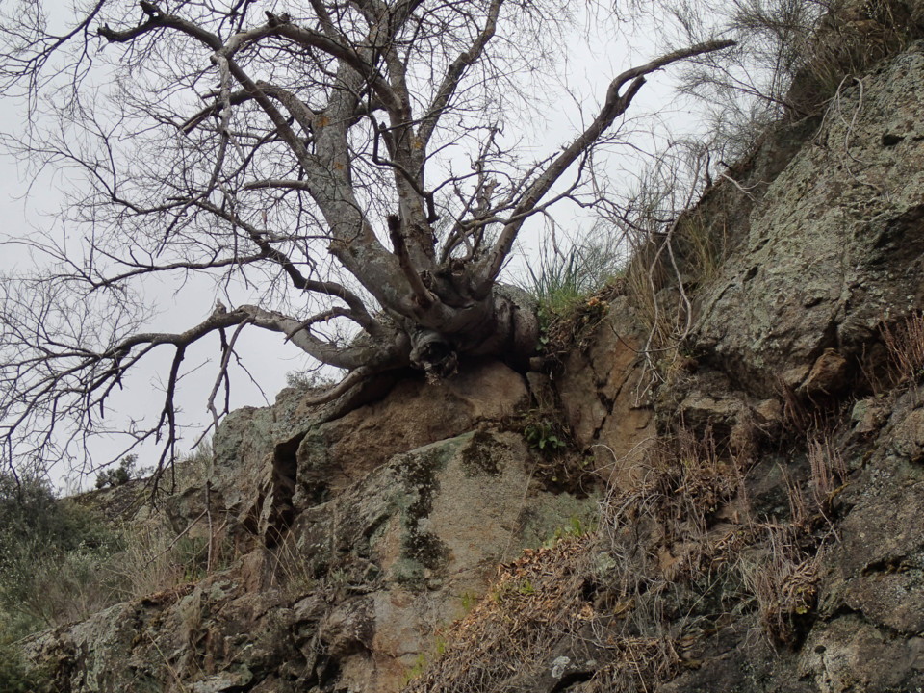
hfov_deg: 33.8
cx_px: 462
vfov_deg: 25.7
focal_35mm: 57
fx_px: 1521
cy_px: 346
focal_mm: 10.29
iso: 100
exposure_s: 1/400
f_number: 5
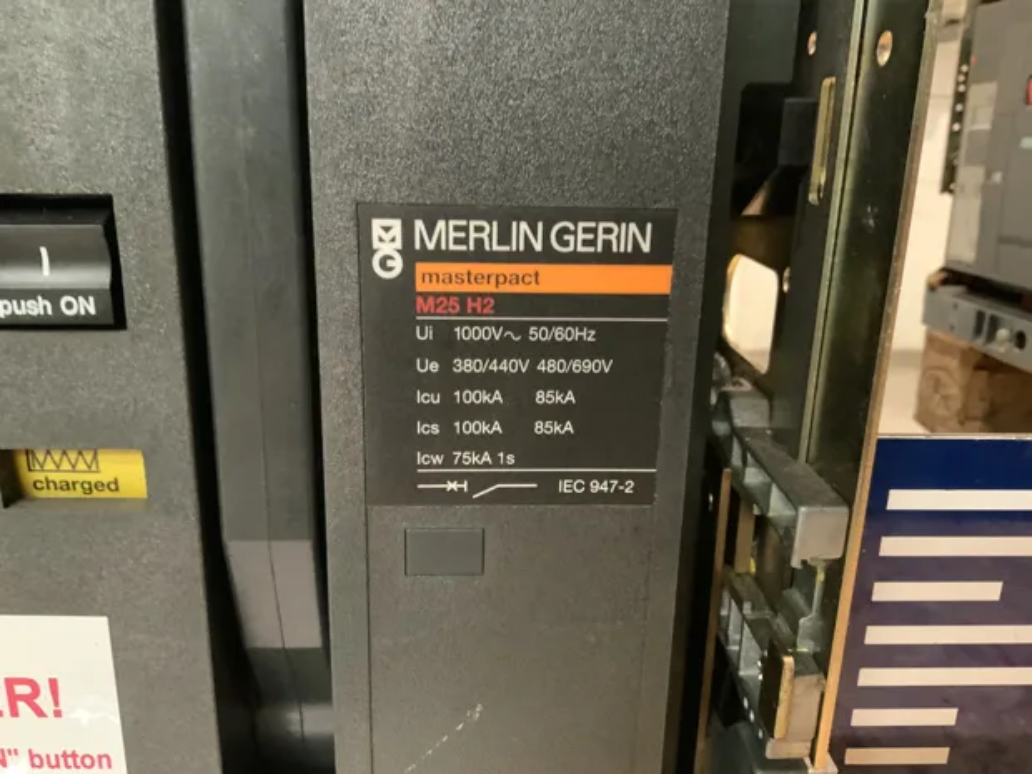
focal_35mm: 29
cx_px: 516
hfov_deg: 61.7
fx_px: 865
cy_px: 387
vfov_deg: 48.2
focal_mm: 3
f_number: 1.8
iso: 500
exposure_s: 1/25
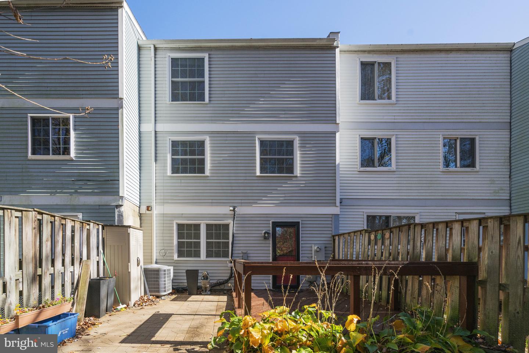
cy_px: 176
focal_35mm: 17
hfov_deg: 93.3
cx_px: 264
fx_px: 250
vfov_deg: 70.5
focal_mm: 17
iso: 1250
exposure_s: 1/1000
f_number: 8
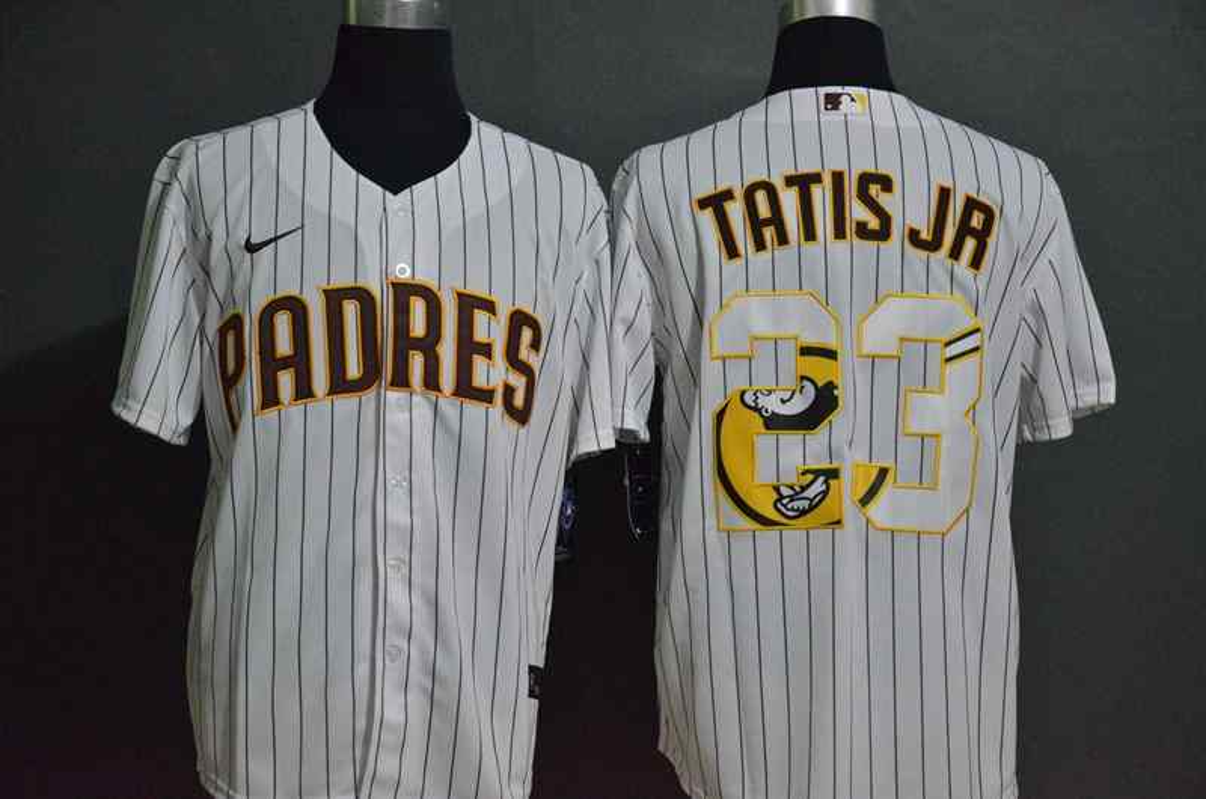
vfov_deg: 17.4
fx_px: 2608
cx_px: 603
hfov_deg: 26.0
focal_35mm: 78
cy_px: 400
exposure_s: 1/100
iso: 4000
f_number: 4.8
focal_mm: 52
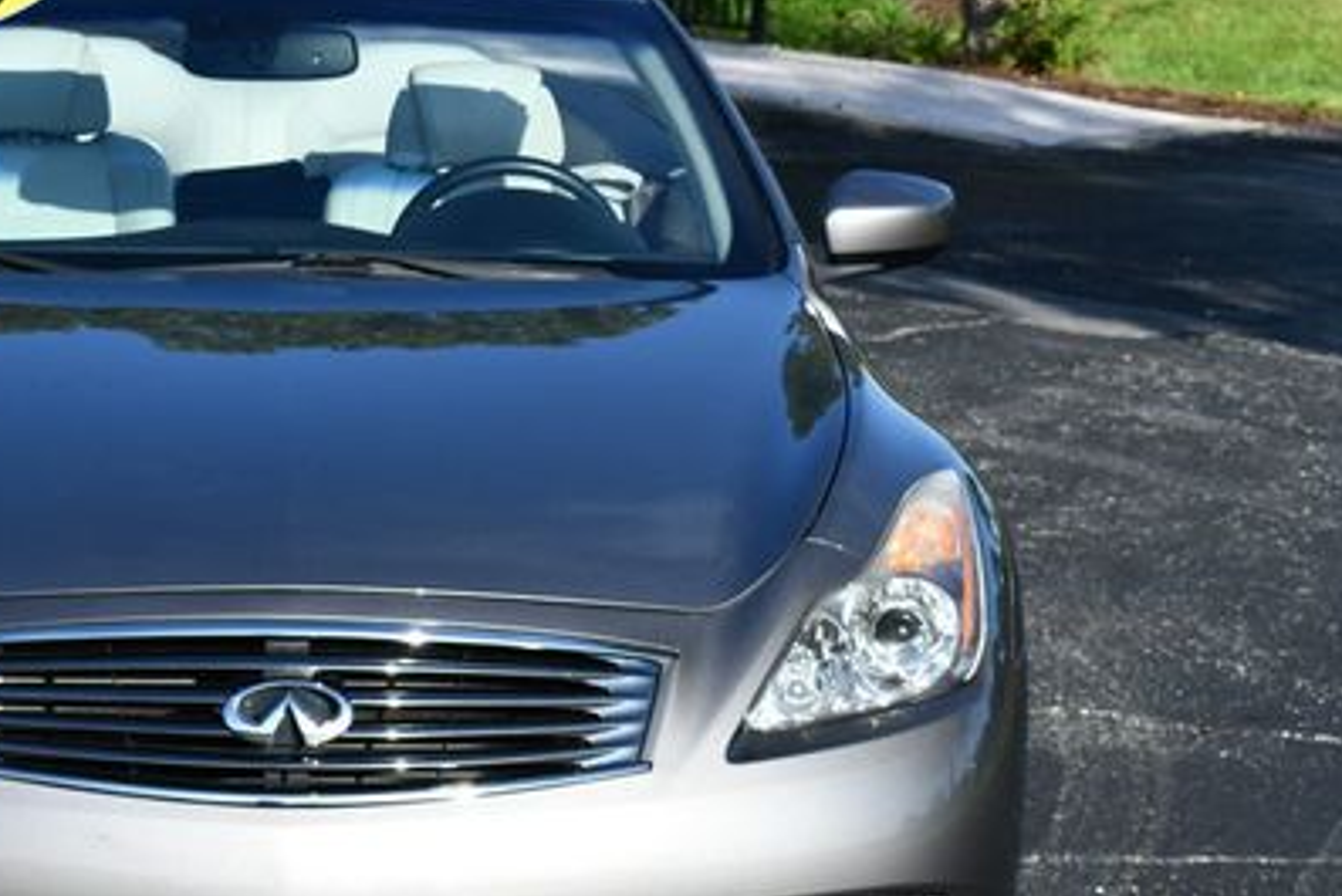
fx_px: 4810
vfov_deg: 10.6
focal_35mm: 129
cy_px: 490
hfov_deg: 15.8
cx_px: 328
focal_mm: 40
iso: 100
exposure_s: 1/250
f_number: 8
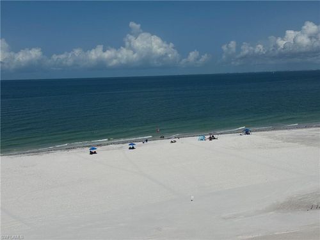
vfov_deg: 30.3
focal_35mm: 48
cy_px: 120
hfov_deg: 39.7
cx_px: 160
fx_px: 444
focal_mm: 6.76
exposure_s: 1/15385
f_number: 1.78
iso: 50
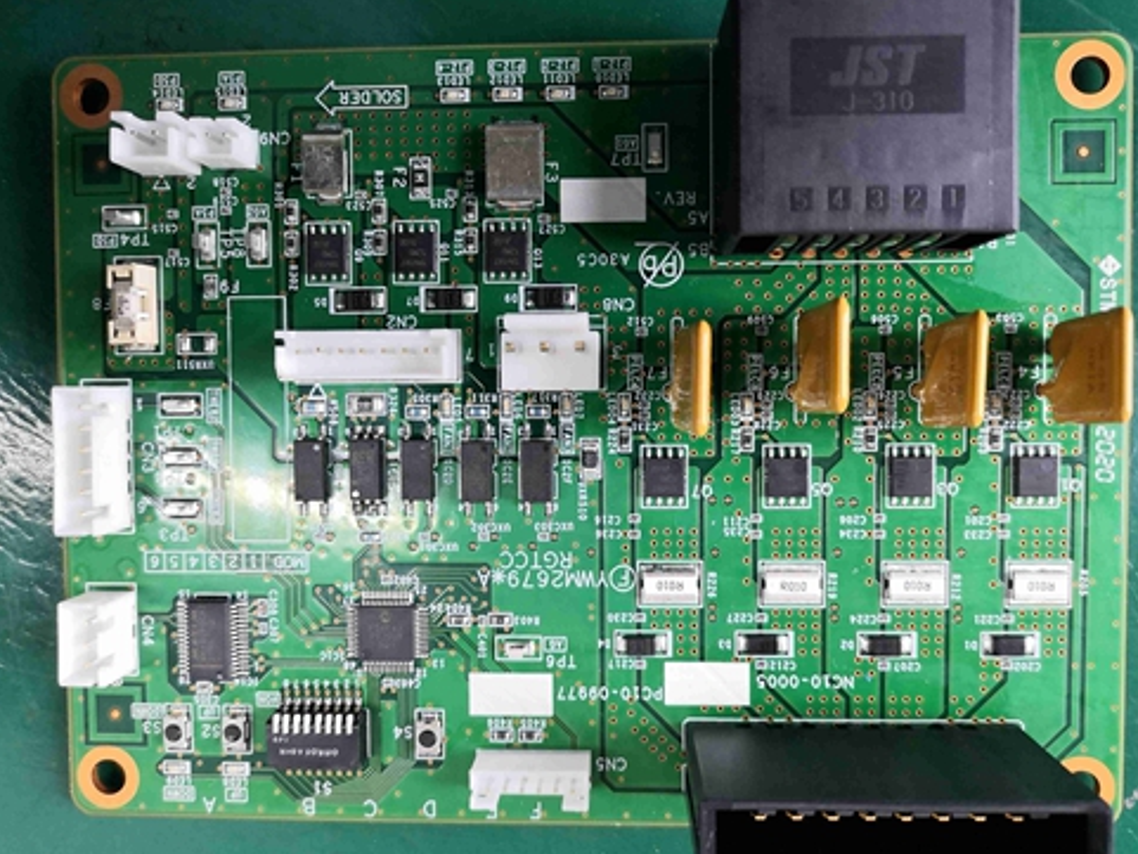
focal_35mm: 27
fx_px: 888
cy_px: 415
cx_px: 580
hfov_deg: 65.3
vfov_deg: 51.4
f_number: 1.8
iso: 250
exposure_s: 1/100
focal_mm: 4.75
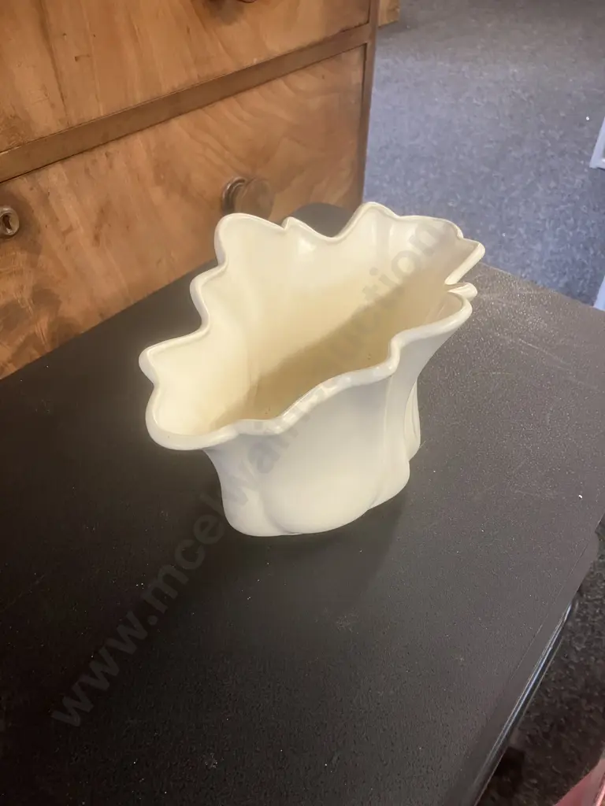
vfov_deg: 63.4
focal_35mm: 28
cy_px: 403
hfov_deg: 49.7
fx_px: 652
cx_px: 302
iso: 125
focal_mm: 3.99
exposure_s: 1/50
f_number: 1.8
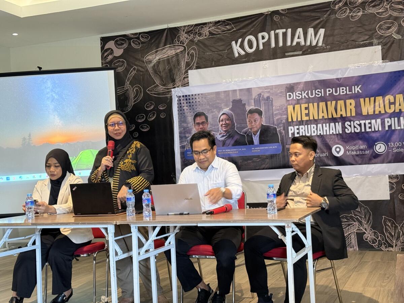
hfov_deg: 39.7
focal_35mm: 48
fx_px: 560
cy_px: 152
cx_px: 202
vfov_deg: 30.3
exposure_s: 1/33
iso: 320
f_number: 1.78
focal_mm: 6.76
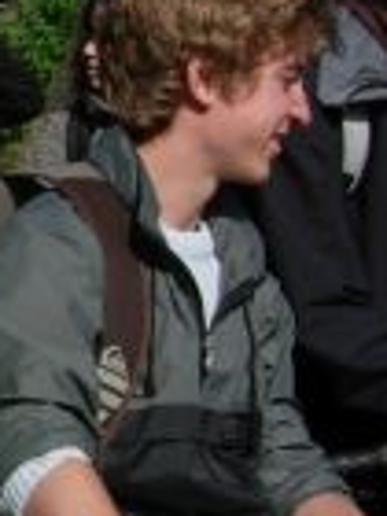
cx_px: -394
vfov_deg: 11.3
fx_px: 2594
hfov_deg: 8.1
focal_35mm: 174
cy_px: 365
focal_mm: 7.8
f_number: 4.8
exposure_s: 1/1117
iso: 64
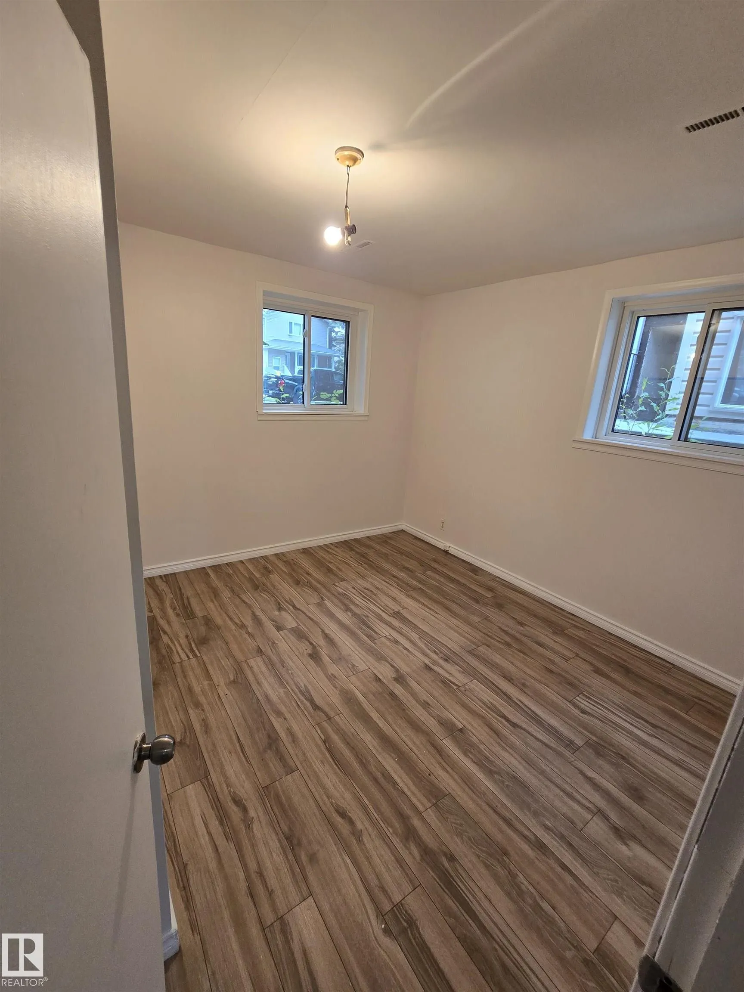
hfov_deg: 89.9
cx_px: 372
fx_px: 373
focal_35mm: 13
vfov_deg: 106.2
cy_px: 496
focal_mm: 2.2
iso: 160
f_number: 2.2
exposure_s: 1/60
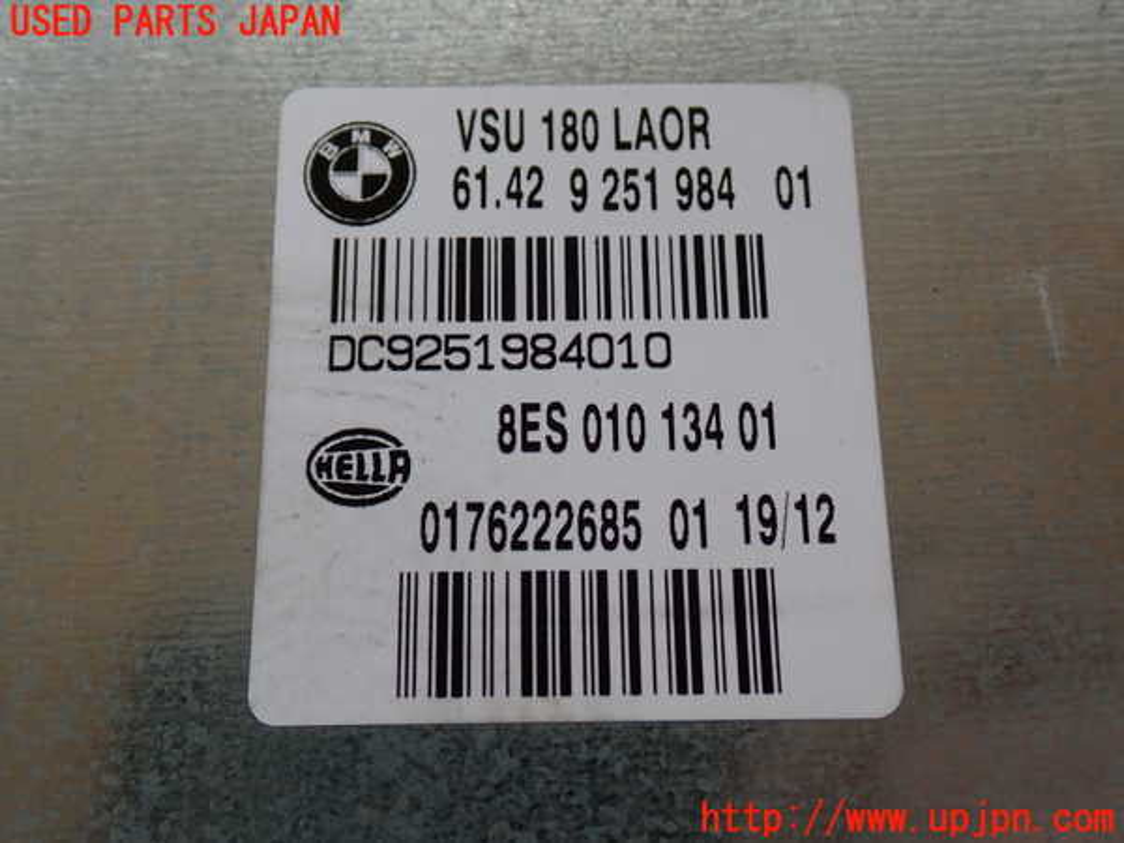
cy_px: 422
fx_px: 1331
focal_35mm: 41
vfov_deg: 35.1
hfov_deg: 45.8
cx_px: 562
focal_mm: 7.31
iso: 200
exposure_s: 1/80
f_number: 2.8
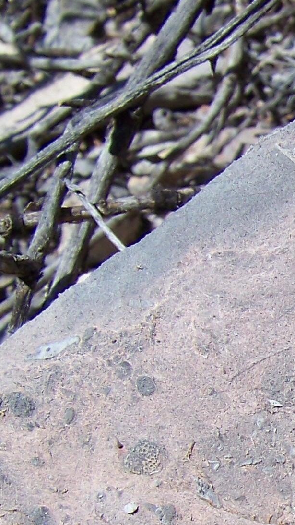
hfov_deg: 9.6
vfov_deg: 17.9
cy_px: 500
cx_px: 622
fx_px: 1628
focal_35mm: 117
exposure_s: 1/800
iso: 100
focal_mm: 5.85
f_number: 5
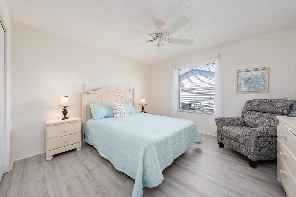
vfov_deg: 85.4
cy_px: 98
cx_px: 148
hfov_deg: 108.3
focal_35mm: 13
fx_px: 107
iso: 320
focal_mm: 13
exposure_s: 1/25
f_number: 8
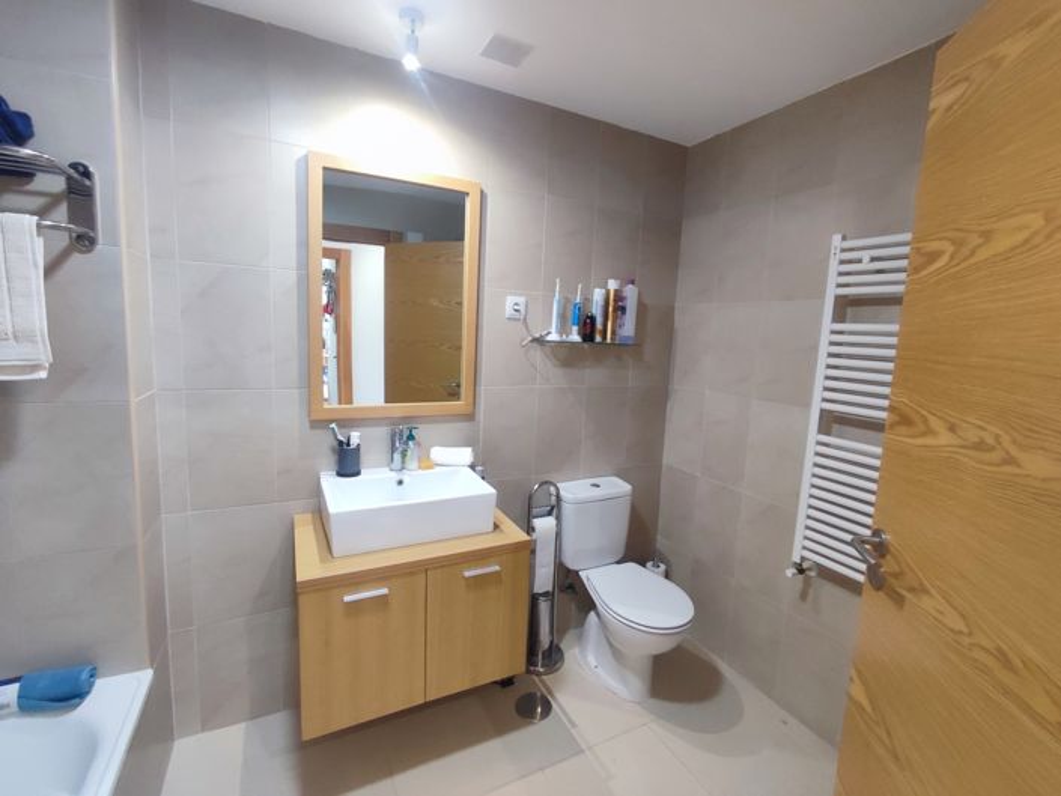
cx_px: 530
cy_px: 398
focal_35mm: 16
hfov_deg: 94.5
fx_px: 490
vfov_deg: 78.1
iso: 329
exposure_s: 1/50
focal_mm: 1.65
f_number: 2.2
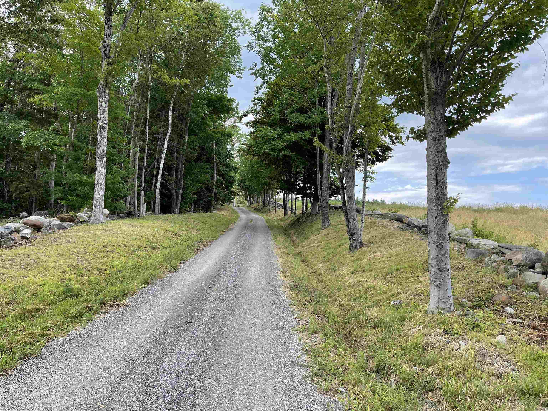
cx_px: 274
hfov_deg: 69.4
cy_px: 206
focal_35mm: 25
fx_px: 396
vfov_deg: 54.9
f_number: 1.6
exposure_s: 1/545
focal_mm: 5.1
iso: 32
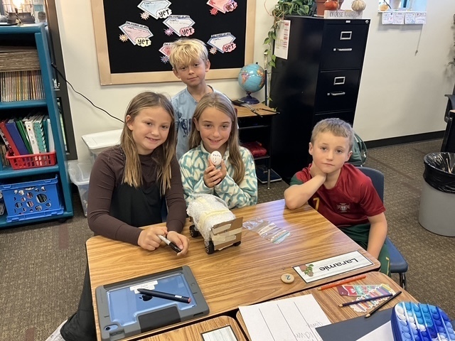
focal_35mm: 29
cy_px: 170
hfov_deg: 61.7
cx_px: 228
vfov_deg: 48.2
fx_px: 381
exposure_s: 1/60
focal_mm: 3
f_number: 1.8
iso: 125
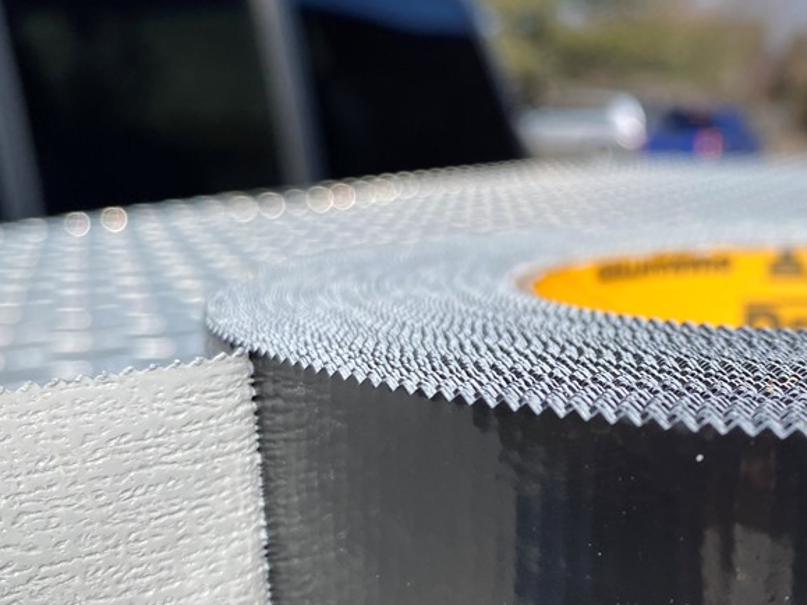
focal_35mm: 46
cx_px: 605
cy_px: 360
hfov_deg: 40.1
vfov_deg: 31.4
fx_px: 1072
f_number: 1.8
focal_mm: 4.25
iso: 32
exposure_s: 1/2755
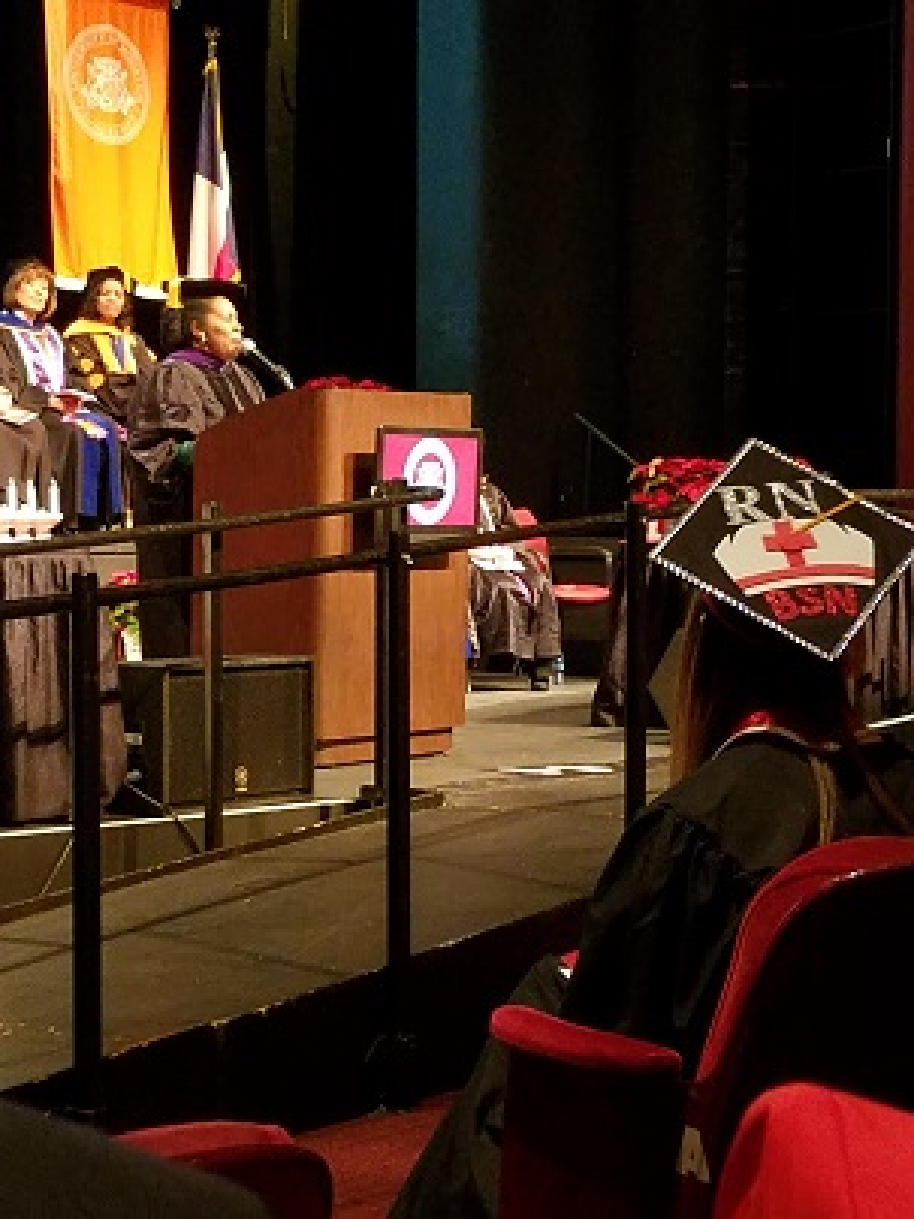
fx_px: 915
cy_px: 610
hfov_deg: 53.1
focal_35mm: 26
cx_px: 457
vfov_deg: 67.3
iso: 200
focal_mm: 4.2
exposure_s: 1/12
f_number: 1.7
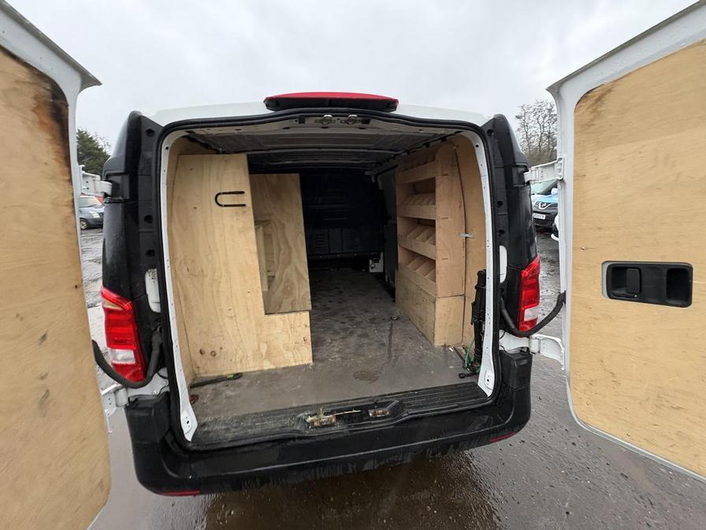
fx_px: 286
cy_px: 265
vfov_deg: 85.7
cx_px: 353
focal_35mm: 14
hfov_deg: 102.1
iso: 500
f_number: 2.2
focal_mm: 2.22
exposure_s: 1/60
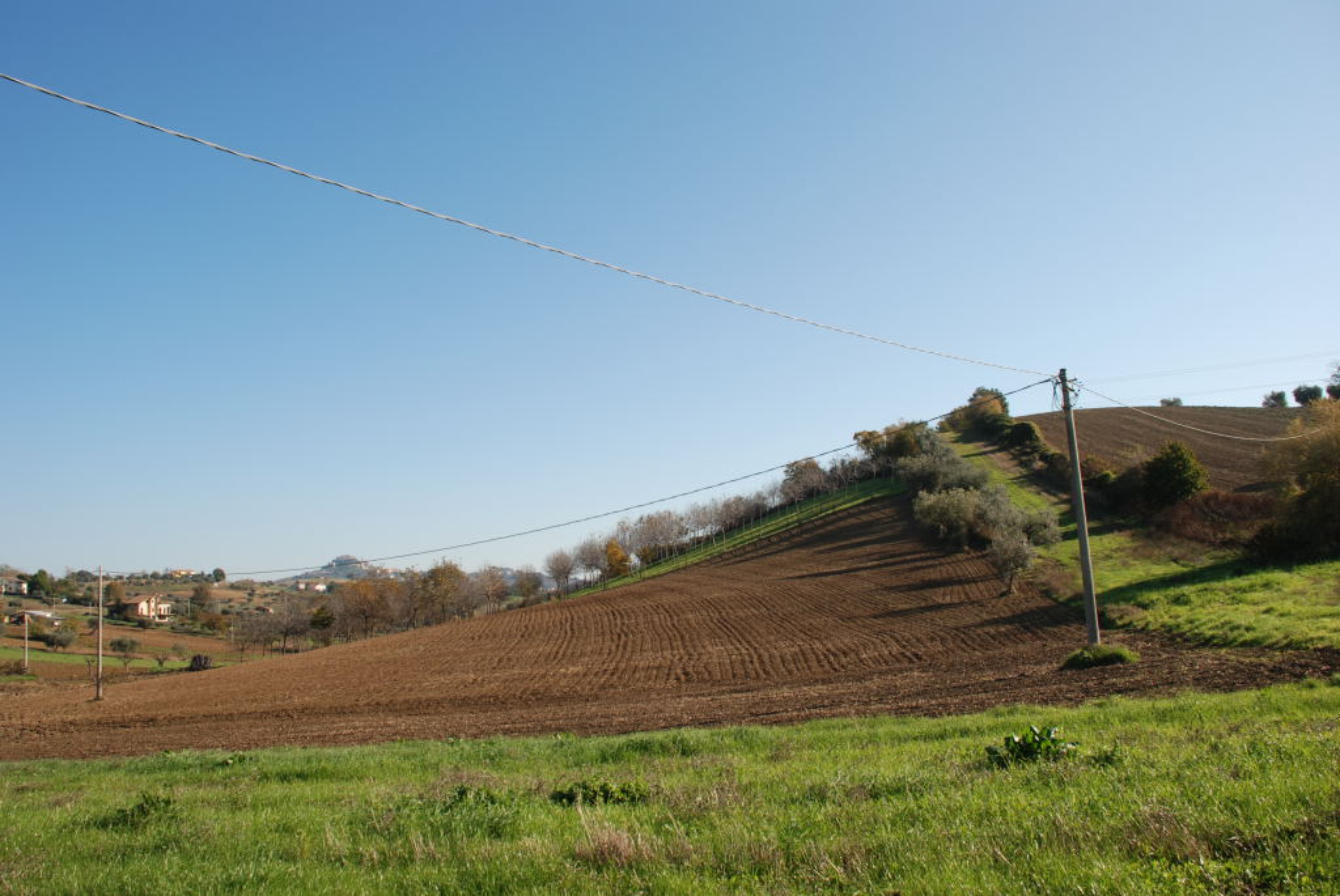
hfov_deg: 67.3
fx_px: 1006
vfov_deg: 48.0
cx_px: 670
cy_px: 448
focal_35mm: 27
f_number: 7.1
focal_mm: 18
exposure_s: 1/200
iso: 100
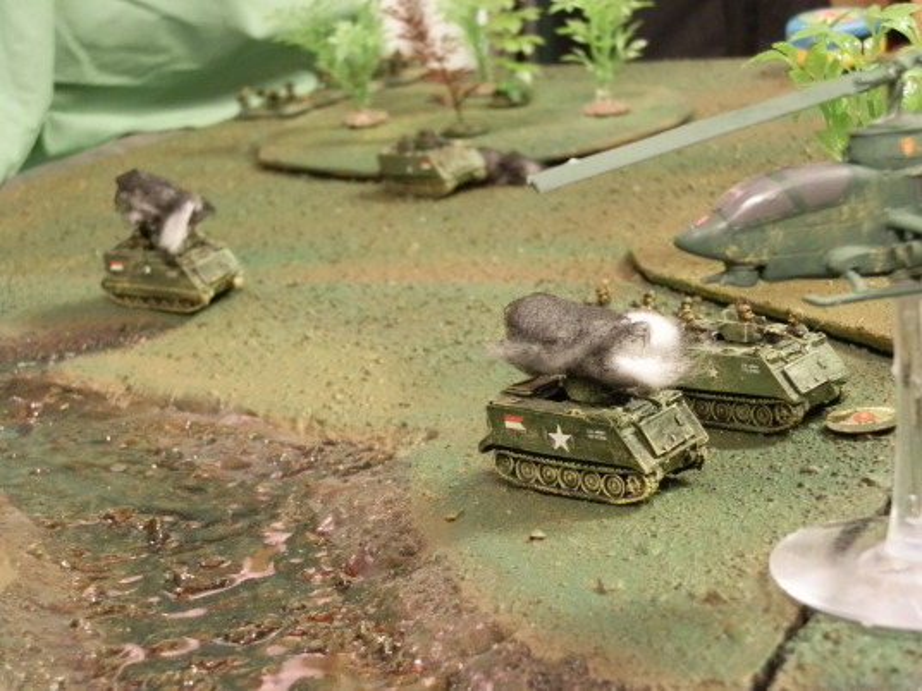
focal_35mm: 68
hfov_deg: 28.6
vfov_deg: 21.6
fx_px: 1811
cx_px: 461
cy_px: 346
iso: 400
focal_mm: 12.25
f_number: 3.8
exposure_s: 1/5
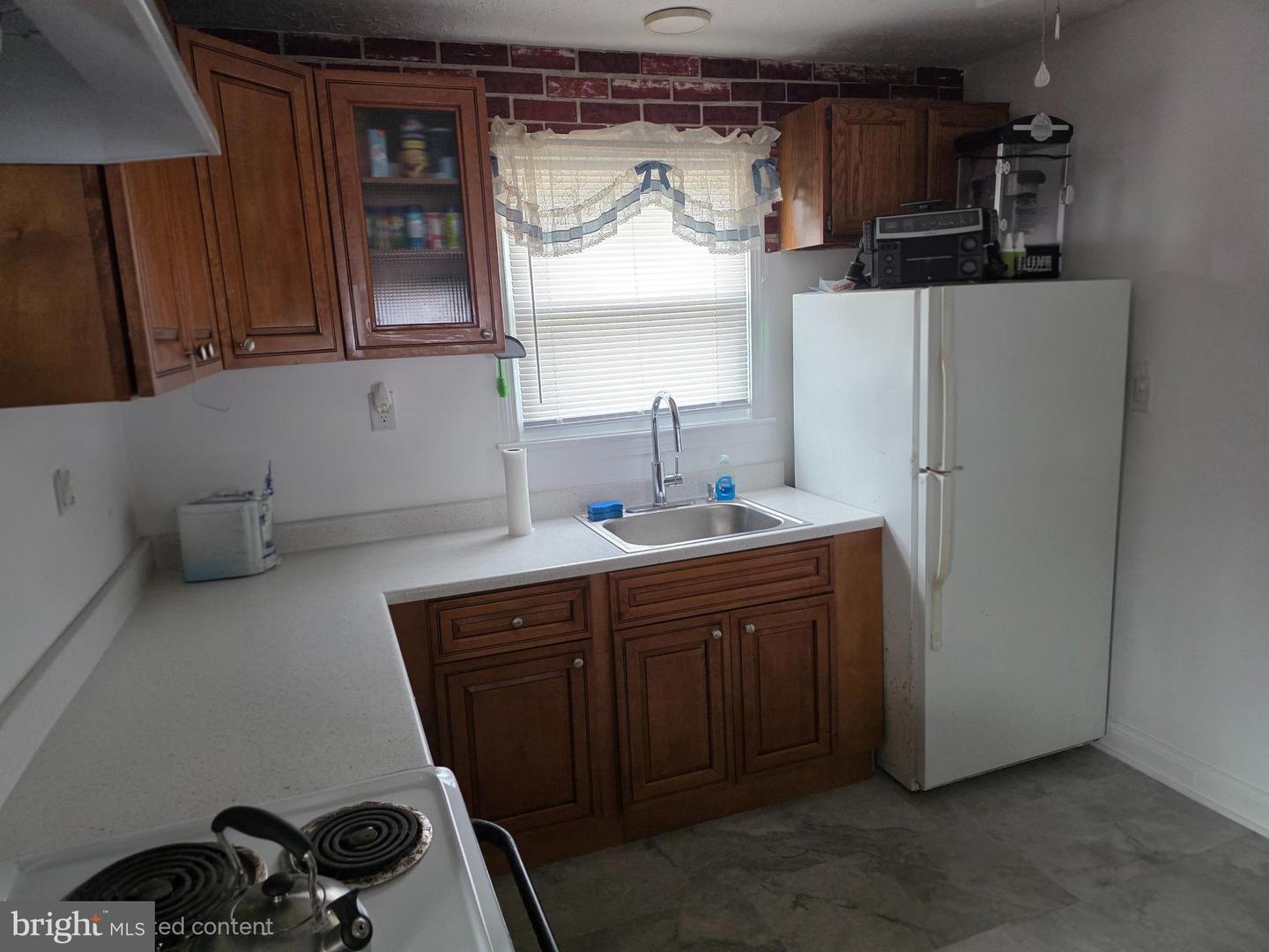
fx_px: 843
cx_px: 634
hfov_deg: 73.9
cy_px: 476
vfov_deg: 58.9
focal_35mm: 23
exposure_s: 1/120
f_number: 1.7
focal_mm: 6.3
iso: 500
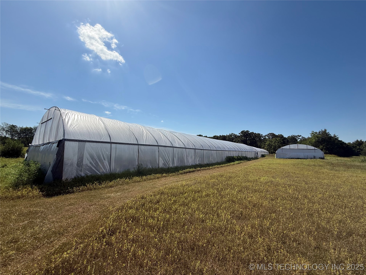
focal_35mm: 14
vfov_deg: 85.7
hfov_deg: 102.1
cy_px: 138
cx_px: 183
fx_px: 148
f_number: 2.2
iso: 25
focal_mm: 2.22
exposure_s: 1/1656
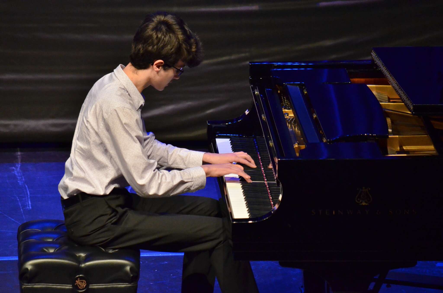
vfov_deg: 3.8
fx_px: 4420
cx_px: 222
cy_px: 146
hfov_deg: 5.7
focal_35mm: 360
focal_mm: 240
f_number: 5.3
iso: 2500
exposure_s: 1/160
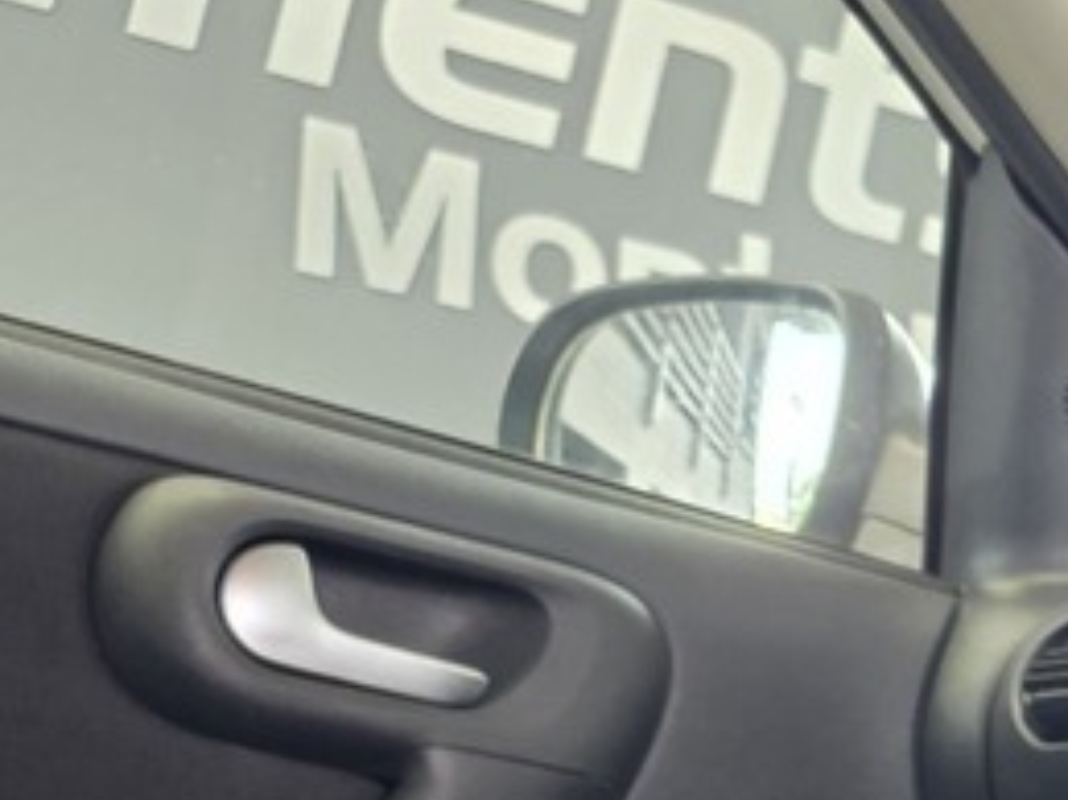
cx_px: 1600
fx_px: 2806
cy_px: 1093
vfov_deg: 15.3
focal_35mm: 91
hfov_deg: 19.0
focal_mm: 6.25
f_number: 1.7
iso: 500
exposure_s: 1/100
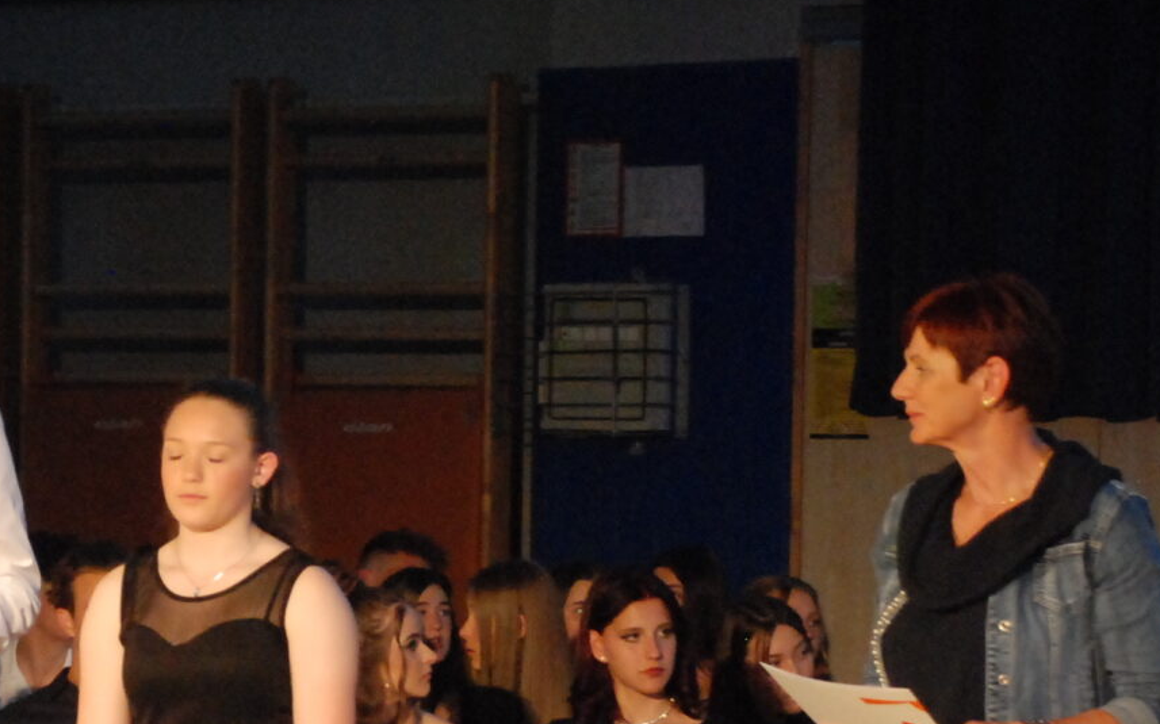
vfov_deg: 6.6
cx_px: 95
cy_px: 817
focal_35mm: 199
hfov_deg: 10.5
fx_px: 6289
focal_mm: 58
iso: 1600
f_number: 5.3
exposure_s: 1/60
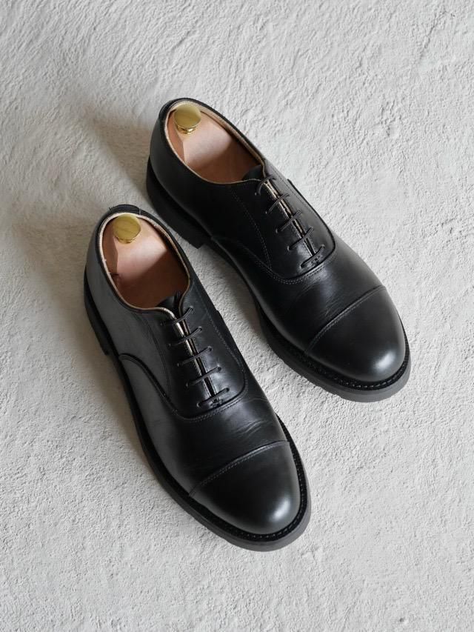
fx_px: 1679
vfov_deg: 21.3
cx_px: 237
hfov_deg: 16.1
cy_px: 316
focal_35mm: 92
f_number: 3.9
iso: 800
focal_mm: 46
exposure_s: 1/100
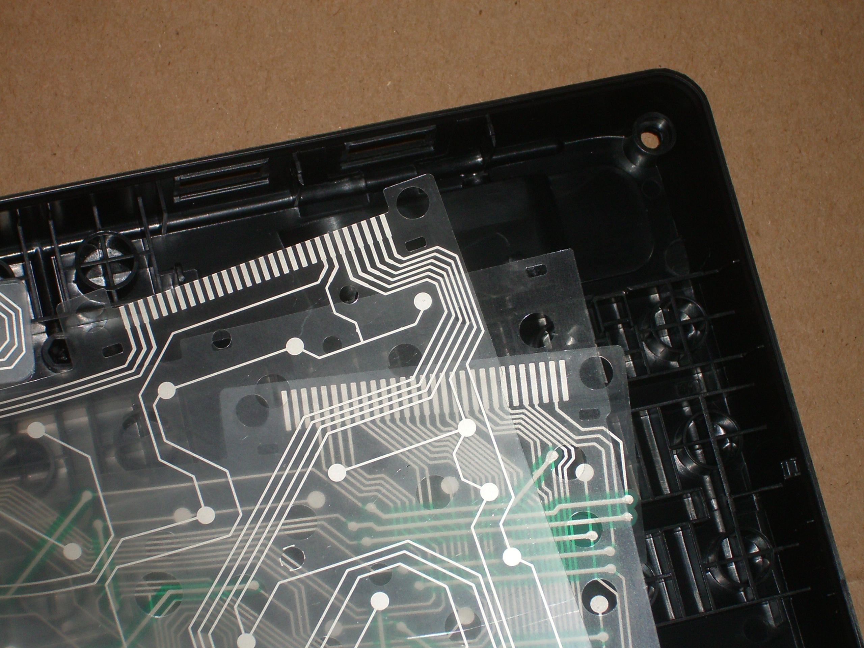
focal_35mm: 105
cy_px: 324
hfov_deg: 18.7
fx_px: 2621
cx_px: 432
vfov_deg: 14.1
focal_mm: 17.4
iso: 80
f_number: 7.7
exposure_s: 1/60
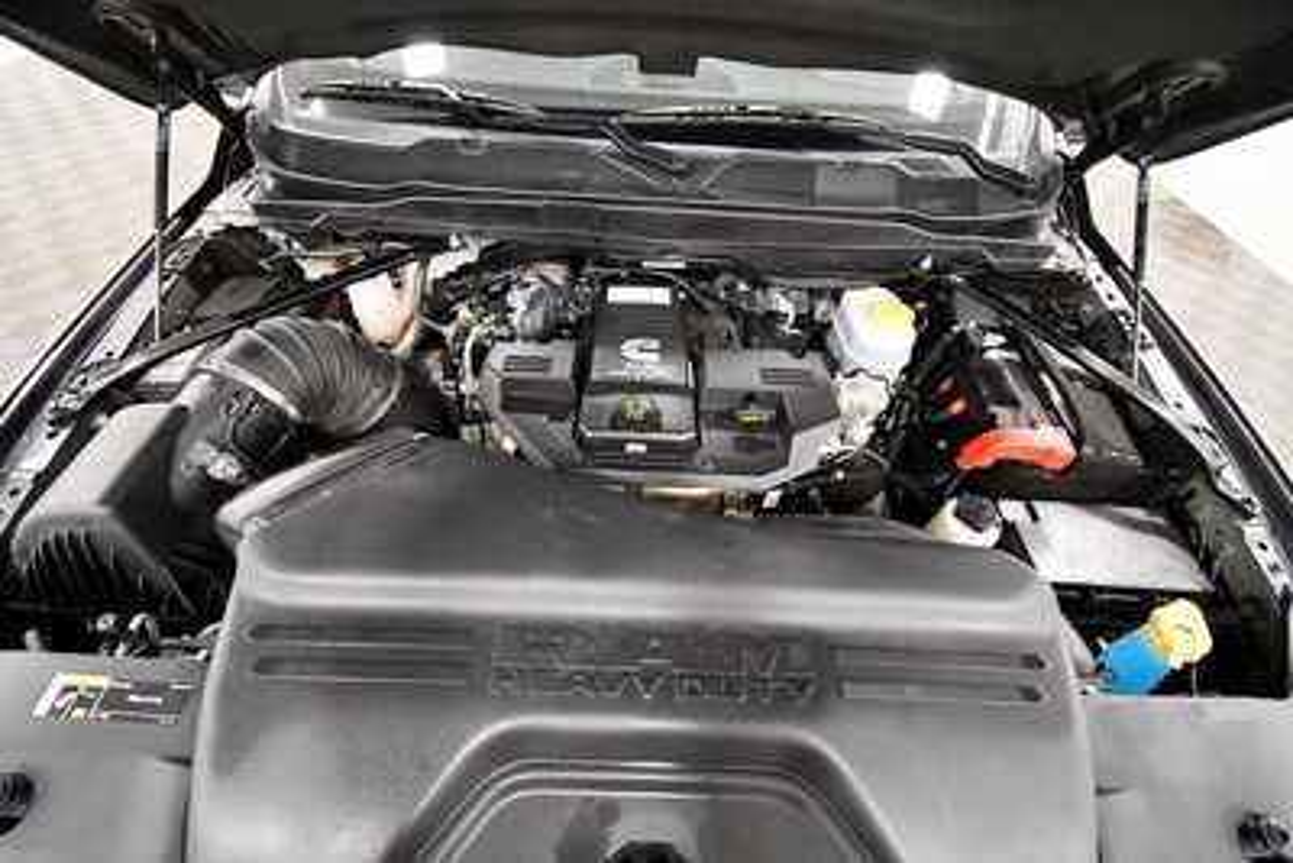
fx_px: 539
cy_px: 432
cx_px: 646
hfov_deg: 100.4
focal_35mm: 15
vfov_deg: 77.4
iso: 3200
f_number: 4.5
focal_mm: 10
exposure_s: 1/100
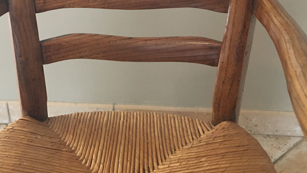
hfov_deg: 41.2
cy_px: 49
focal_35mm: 50
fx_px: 407
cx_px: 129
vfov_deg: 23.8
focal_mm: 4.15
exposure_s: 1/17
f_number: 2.2
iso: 125
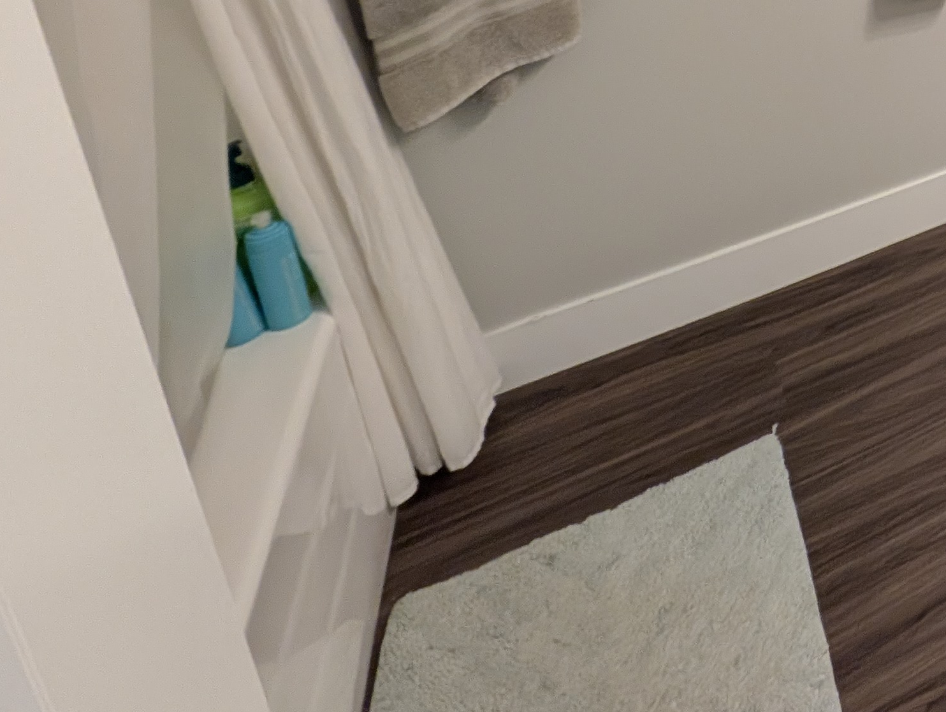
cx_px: 1286
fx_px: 903
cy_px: -204
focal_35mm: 33
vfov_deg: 32.7
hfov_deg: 34.3
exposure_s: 1/40
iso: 37
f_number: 1.95
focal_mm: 2.23
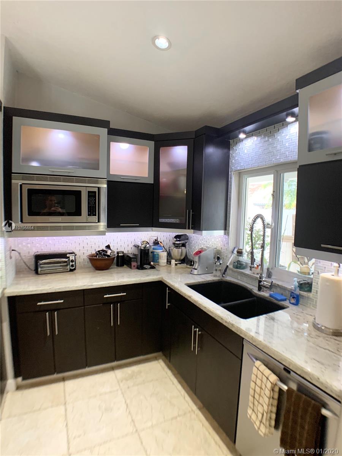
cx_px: 171
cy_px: 228
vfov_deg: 67.3
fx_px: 343
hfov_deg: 53.1
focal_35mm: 26
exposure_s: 1/60
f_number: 1.8
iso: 250
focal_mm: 4.25
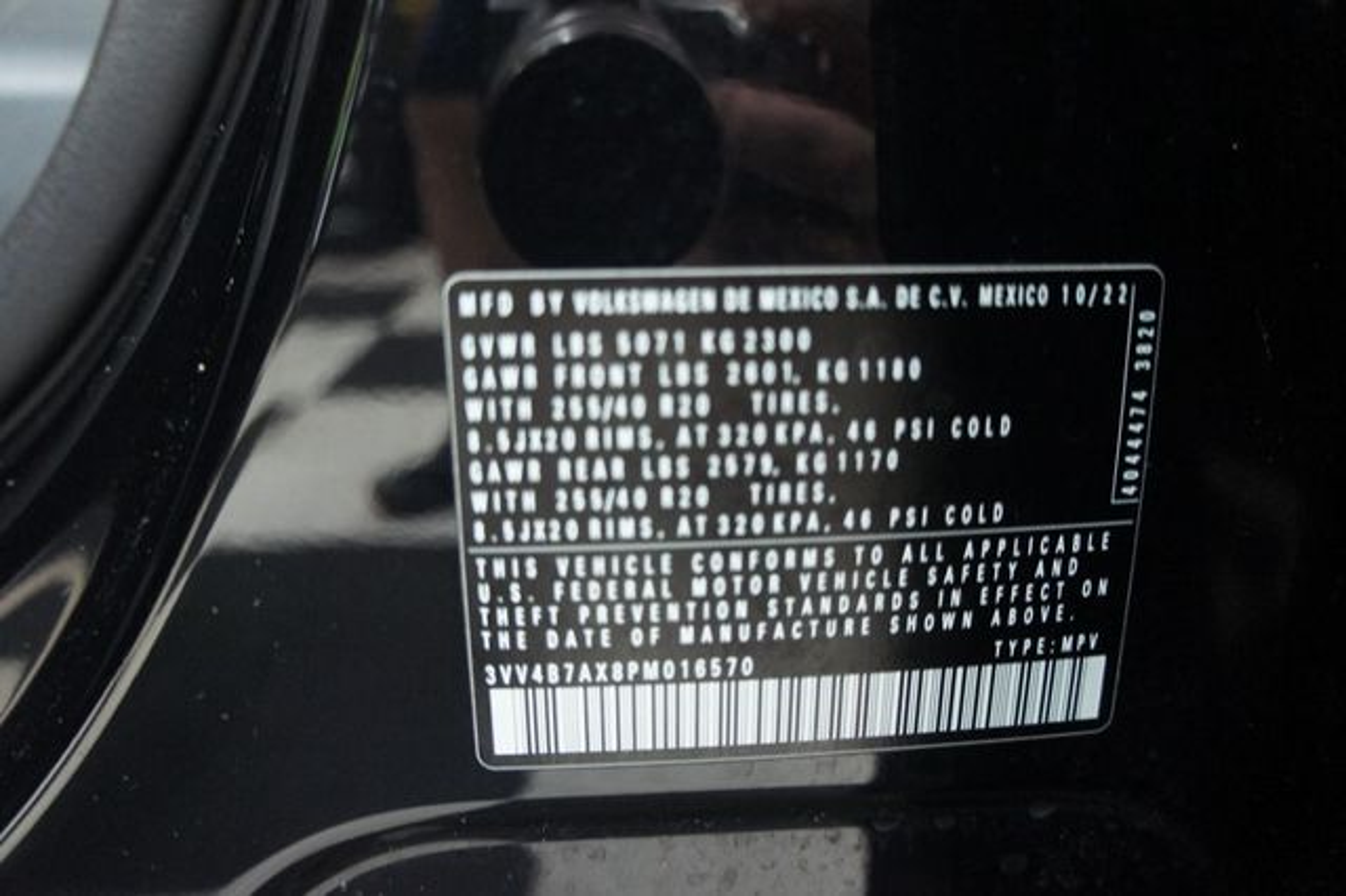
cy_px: 448
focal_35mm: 27
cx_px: 673
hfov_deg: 67.4
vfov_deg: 47.9
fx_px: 1009
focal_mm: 18
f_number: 3.5
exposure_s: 1/15
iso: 1600
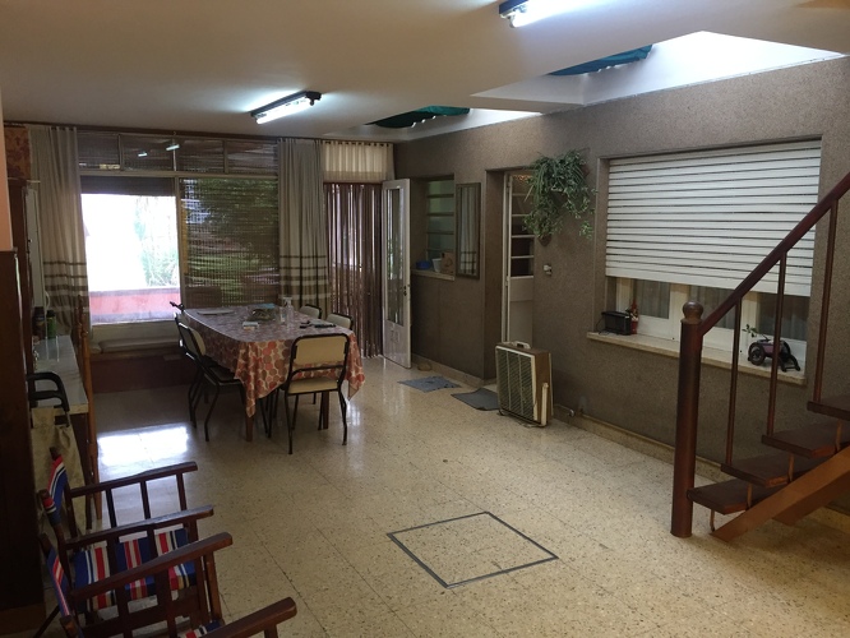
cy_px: 319
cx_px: 425
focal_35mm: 29
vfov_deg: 48.3
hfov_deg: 61.6
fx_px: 712
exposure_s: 1/33
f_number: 2.2
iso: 80
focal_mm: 4.15
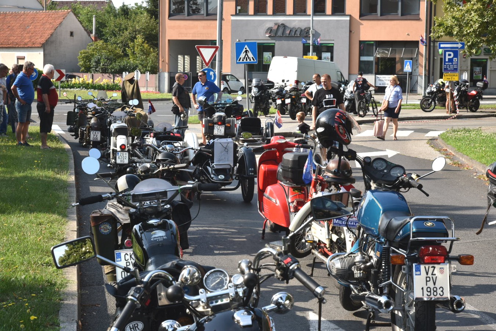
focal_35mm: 78
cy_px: 166
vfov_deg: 17.5
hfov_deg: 26.0
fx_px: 1075
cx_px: 248
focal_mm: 78
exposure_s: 1/200
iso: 400
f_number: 14
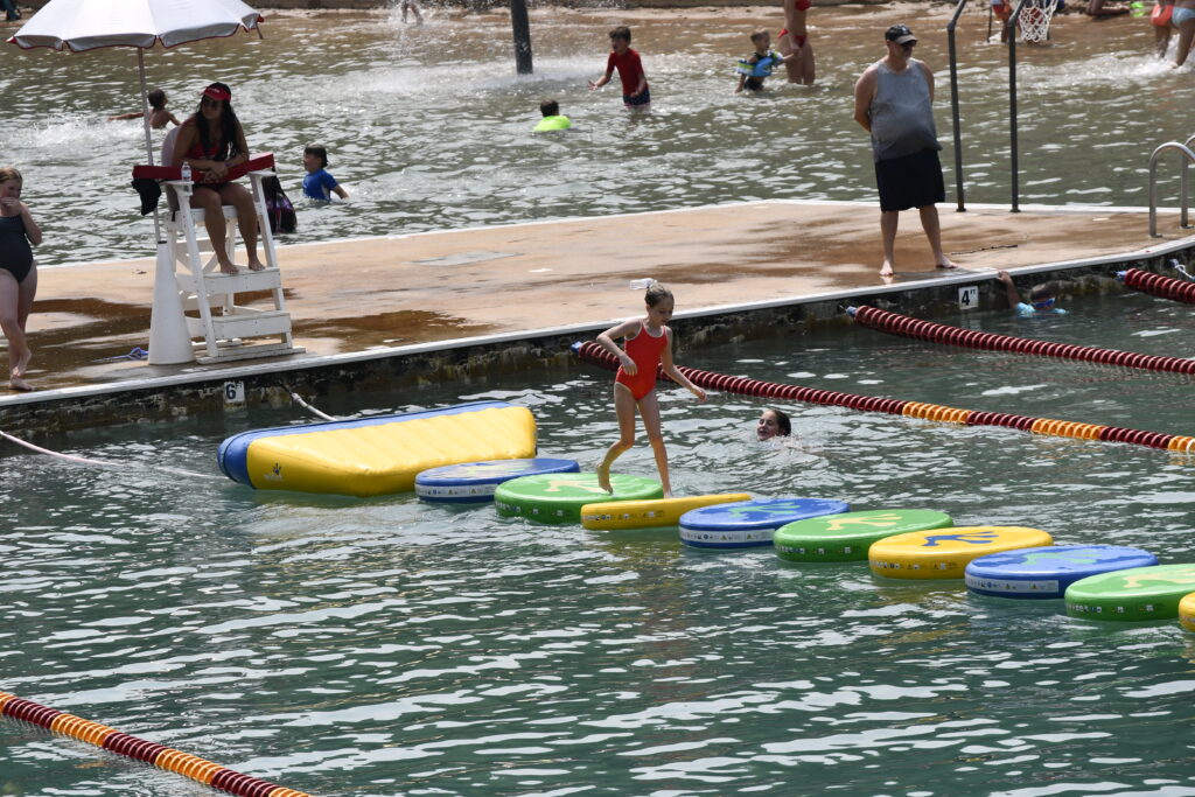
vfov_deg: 5.9
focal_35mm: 232
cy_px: 398
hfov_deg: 8.9
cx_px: 598
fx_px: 7702
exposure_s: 1/1250
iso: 200
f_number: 6.3
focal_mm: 155
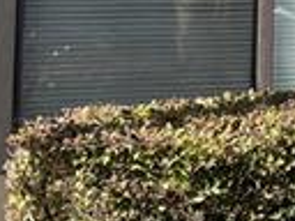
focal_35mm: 208
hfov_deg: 9.0
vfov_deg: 6.8
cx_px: 558
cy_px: -269
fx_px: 1773
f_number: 1.6
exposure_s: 1/2193
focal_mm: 5.96
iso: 50
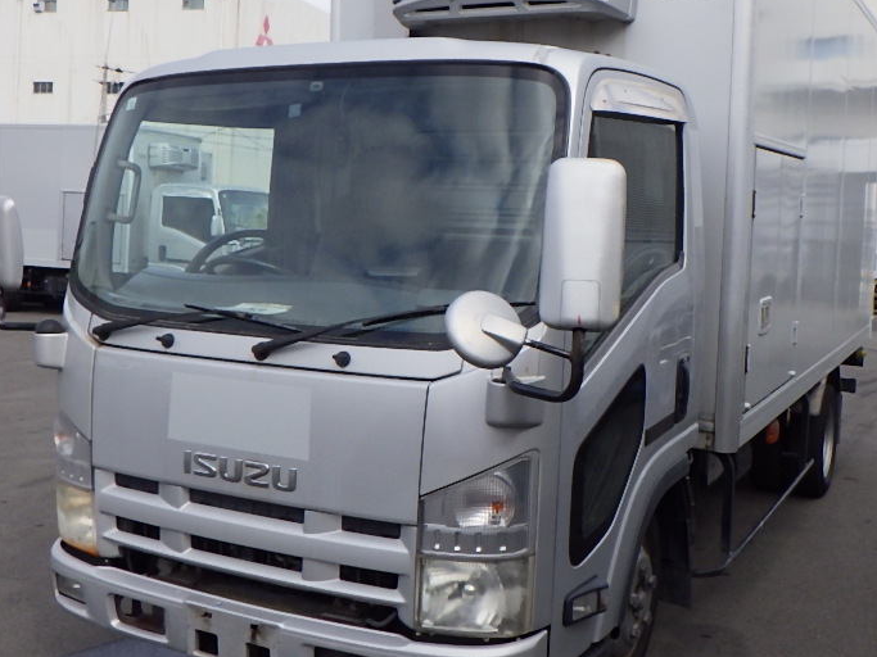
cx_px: 469
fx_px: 1064
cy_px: 280
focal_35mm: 42
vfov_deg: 34.3
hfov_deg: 44.8
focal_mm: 5
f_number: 4.2
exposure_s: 1/1250
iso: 250
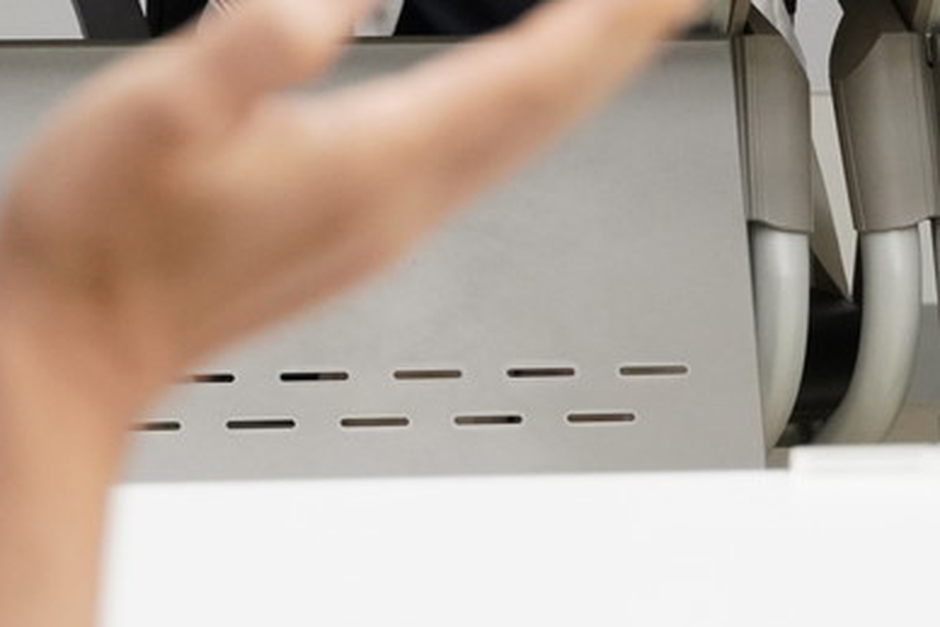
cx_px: -240
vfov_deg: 3.6
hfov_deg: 5.4
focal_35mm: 381
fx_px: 9942
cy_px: -226
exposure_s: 1/125
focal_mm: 77
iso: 1600
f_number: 6.3
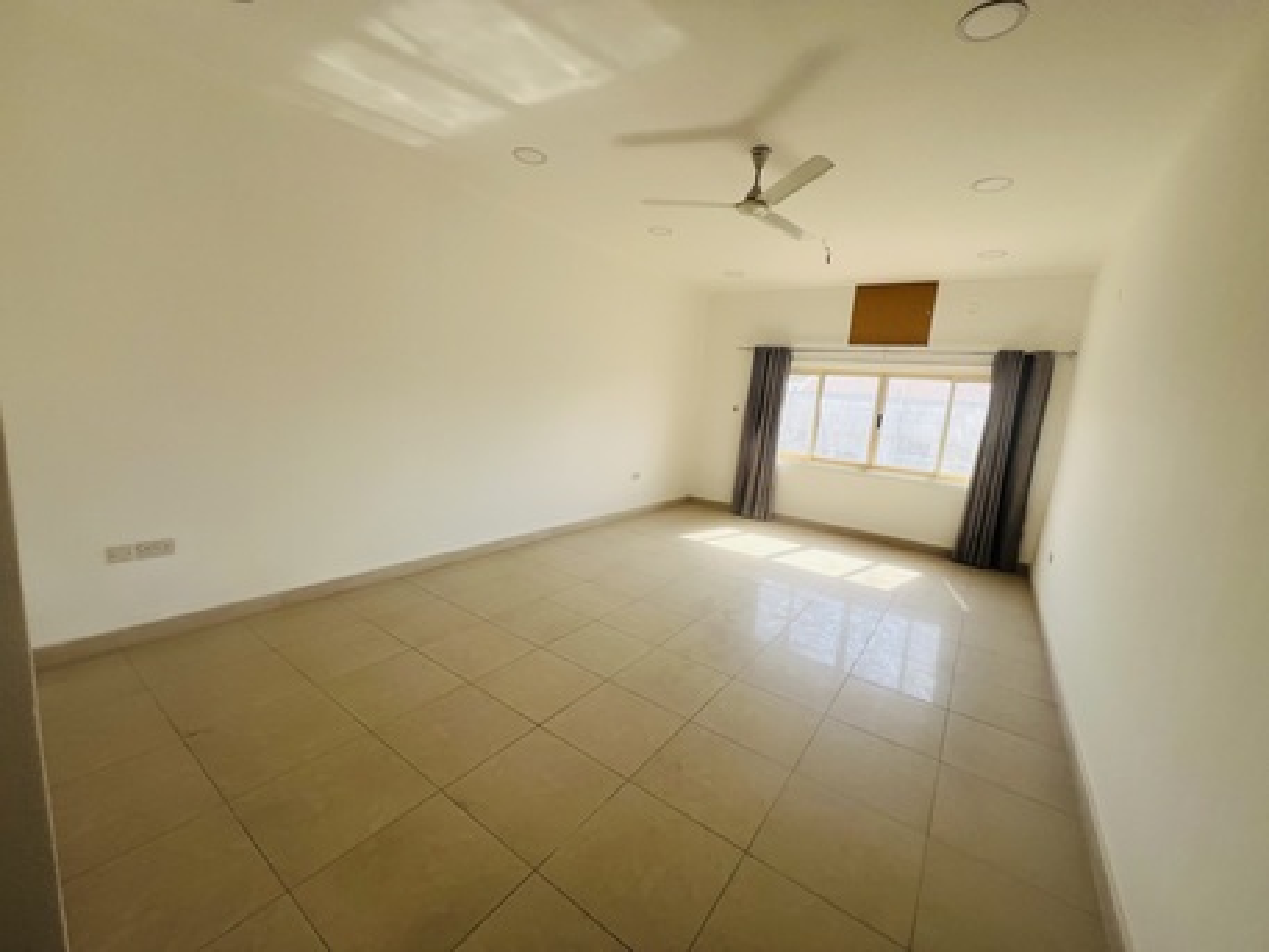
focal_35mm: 13
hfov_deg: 106.2
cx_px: 634
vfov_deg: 89.9
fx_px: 477
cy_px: 476
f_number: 1.8
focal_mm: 1.57
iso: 32
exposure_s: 1/156
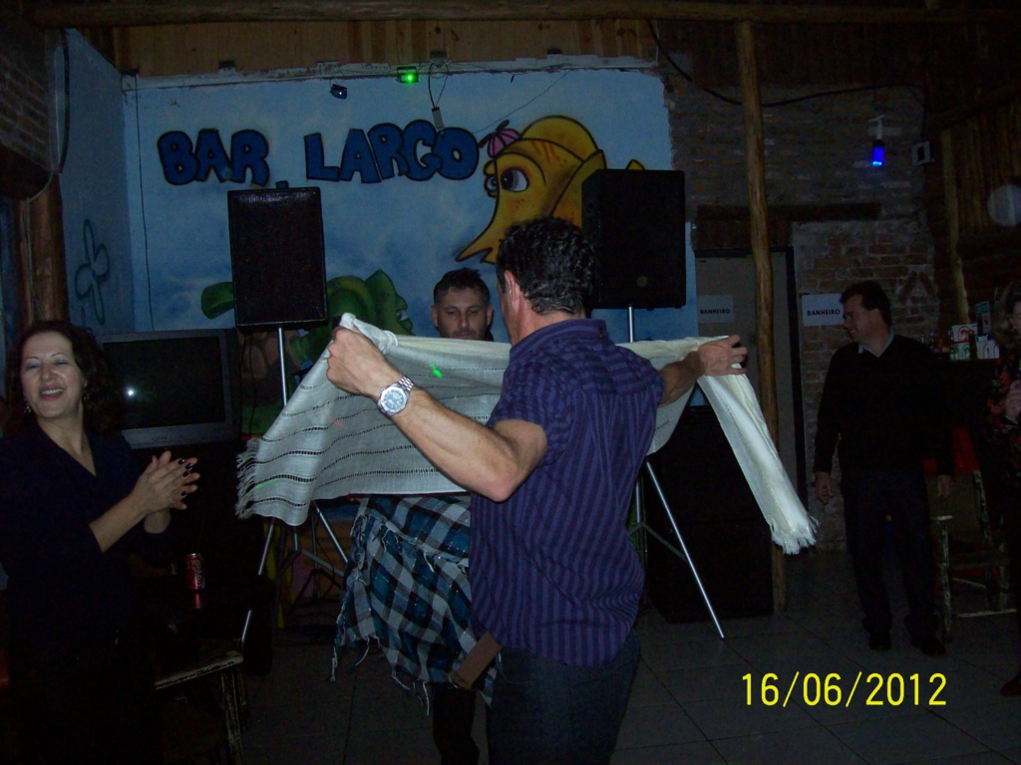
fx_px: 1062
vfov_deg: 39.7
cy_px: 382
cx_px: 510
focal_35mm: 36
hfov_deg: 51.4
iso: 200
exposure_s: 1/64
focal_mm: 6
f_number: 2.7
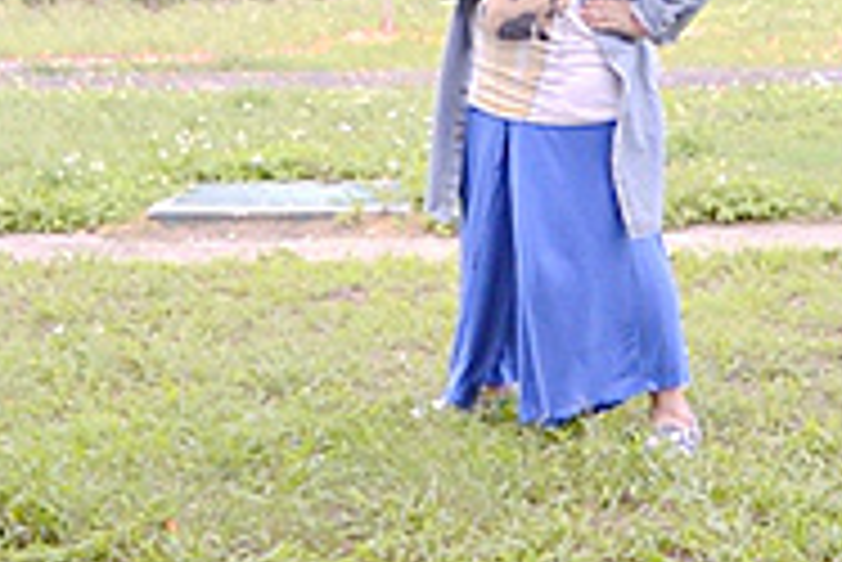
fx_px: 1709
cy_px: 103
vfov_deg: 18.5
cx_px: 63
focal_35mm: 73
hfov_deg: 26.6
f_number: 7.1
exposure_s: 1/200
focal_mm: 10
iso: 250
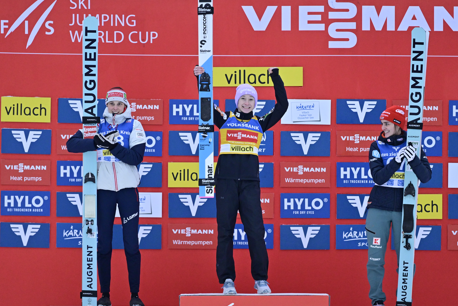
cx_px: 227
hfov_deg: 6.9
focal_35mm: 298
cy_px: 151
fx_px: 3791
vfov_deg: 4.6
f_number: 2.8
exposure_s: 1/1000
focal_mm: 200
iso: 2500
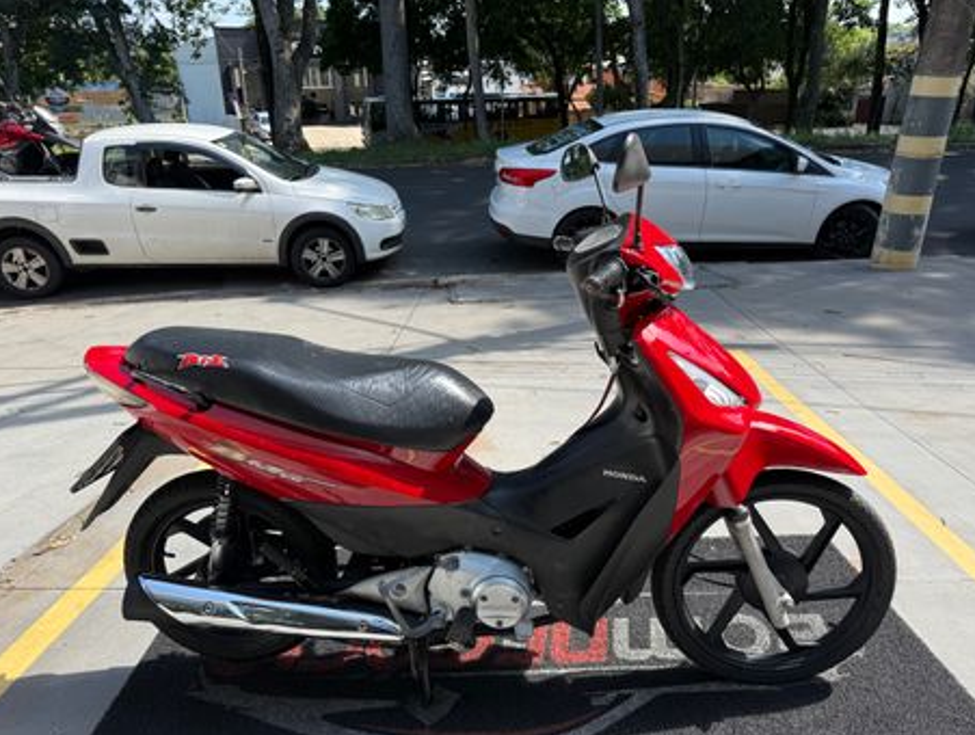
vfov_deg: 55.0
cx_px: 489
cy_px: 378
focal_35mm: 25
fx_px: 705
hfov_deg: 69.3
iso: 80
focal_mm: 6.76
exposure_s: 1/1437
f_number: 1.78
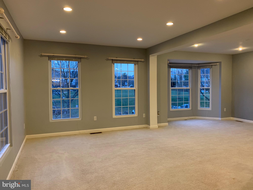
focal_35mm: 26
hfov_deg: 67.3
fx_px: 190
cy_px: 95
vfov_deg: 53.1
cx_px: 126
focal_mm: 4.25
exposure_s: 1/60
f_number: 1.8
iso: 160
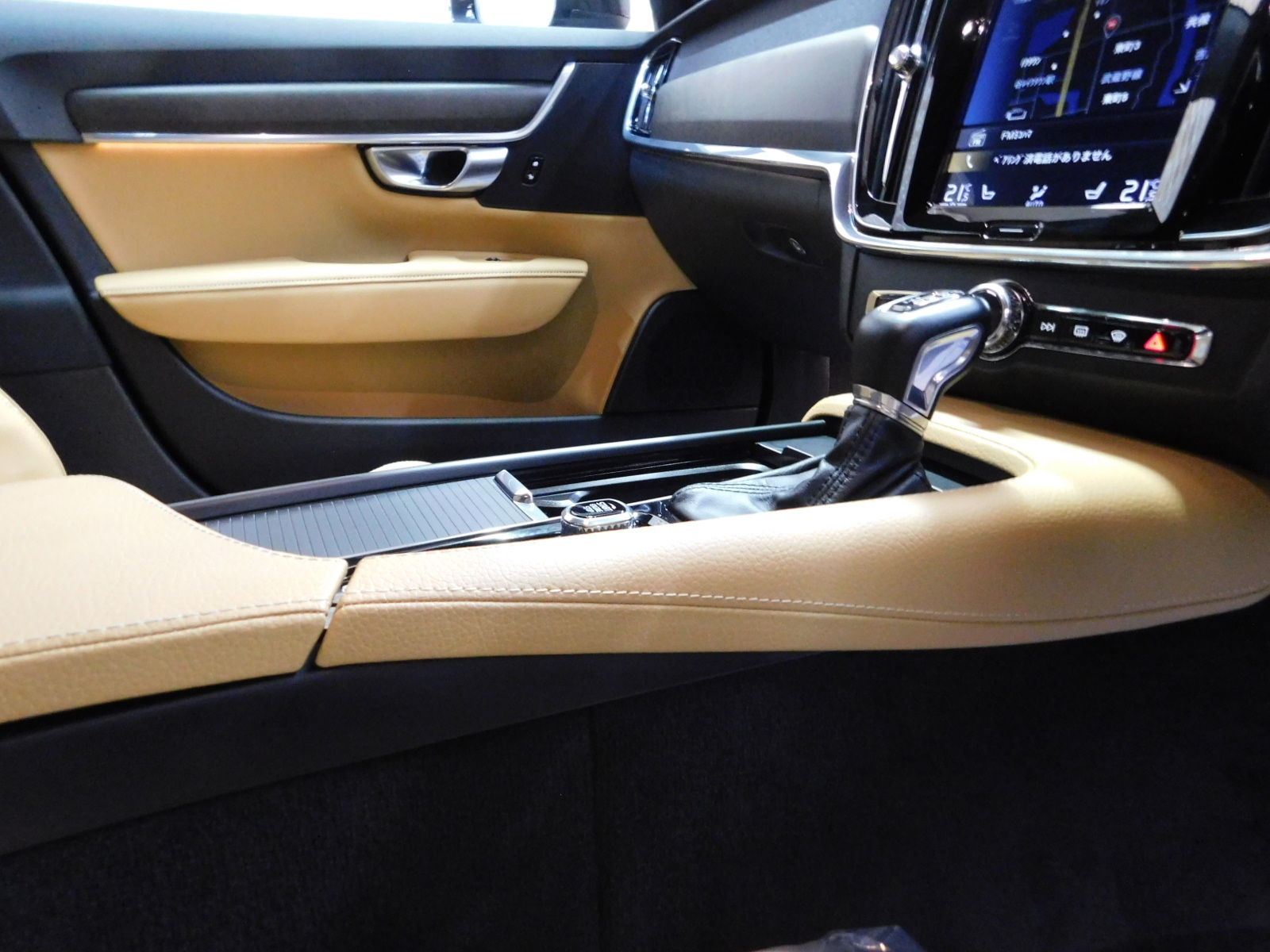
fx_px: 844
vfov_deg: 58.9
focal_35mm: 23
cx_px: 635
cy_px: 476
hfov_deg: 73.9
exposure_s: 1/8
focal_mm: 4
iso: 800
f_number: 3
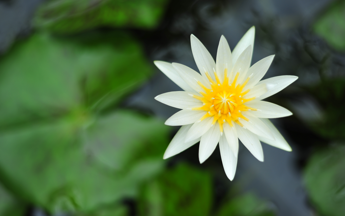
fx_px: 489
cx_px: 170
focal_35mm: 52
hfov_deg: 38.9
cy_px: 115
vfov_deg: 24.9
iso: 200
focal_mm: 50
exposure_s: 1/1000
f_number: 2.2
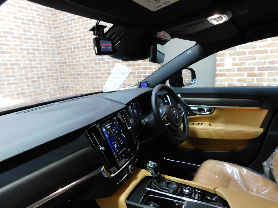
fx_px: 185
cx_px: 139
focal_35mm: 23
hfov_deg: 73.9
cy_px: 104
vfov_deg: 58.9
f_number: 3
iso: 400
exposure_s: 1/13
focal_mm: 4
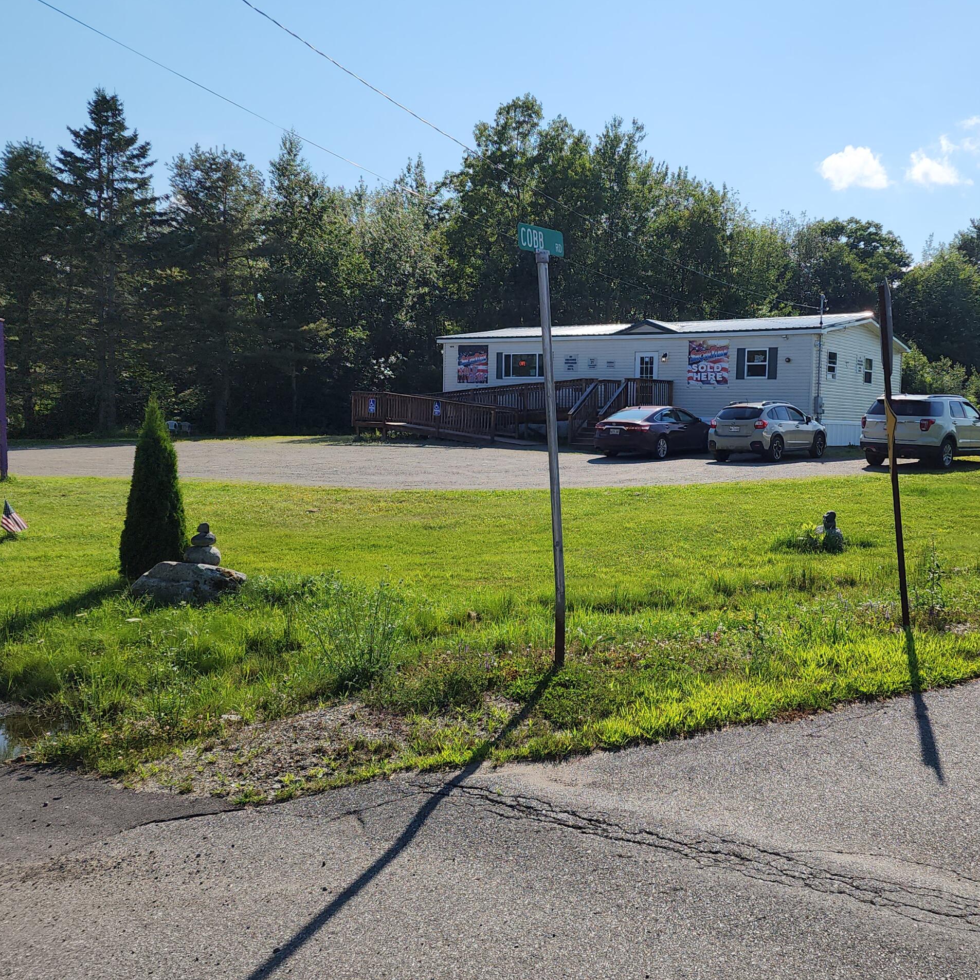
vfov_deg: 51.1
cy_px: 468
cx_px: 619
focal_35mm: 32
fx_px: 1025
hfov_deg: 50.5
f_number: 1.8
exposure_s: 1/1994
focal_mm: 6.4
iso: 12
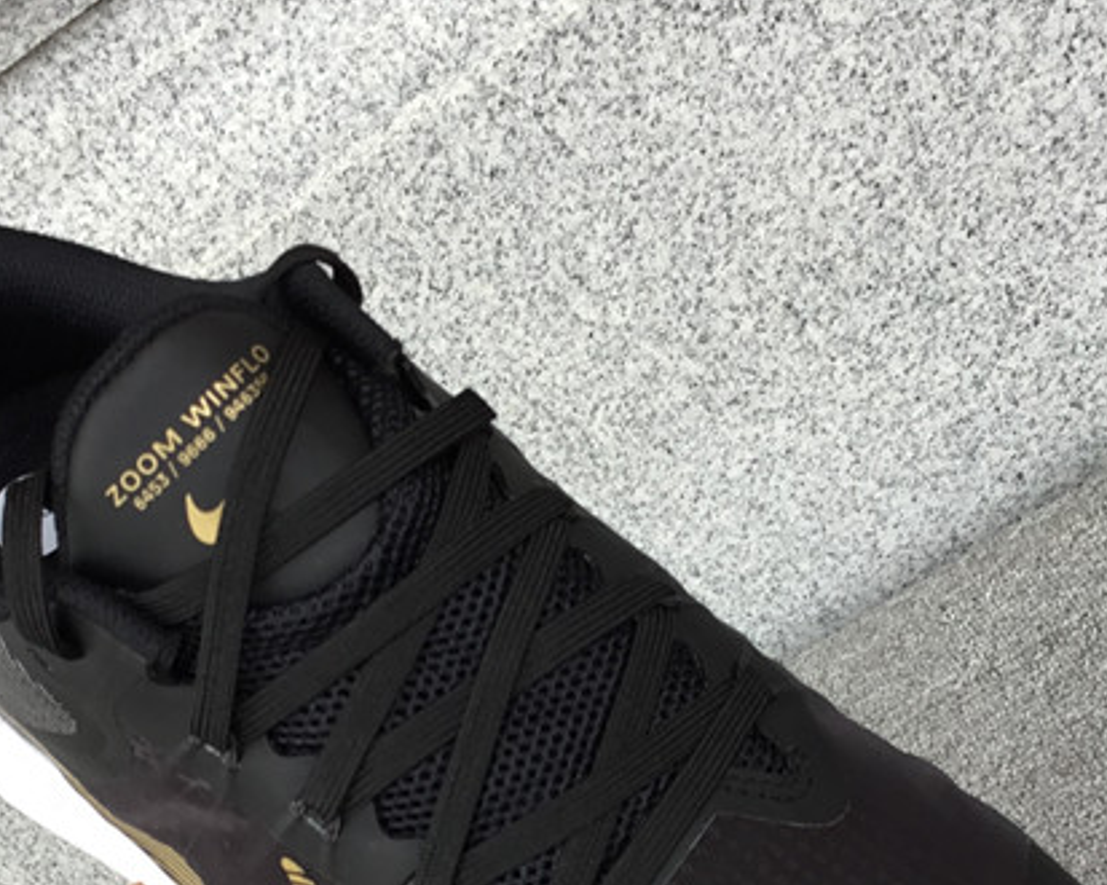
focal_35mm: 66
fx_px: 2161
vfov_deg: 22.7
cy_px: 760
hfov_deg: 28.7
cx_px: 464
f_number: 2.4
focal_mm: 3.3
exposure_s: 1/100
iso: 25
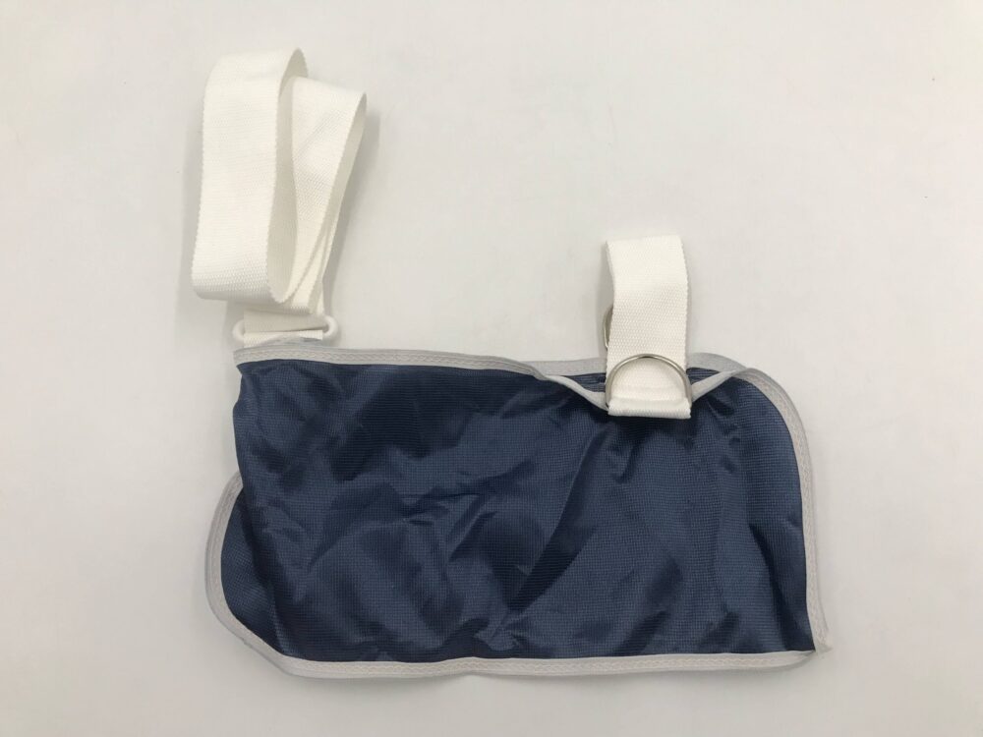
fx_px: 795
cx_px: 492
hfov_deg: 63.4
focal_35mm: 28
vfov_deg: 49.7
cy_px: 368
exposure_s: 1/30
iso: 20
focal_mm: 3.99
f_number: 1.8
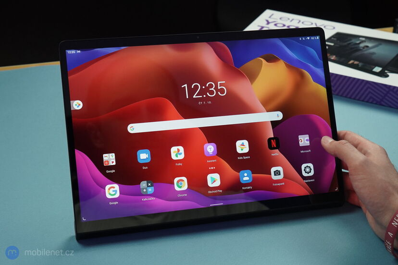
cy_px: 132
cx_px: 199
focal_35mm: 43
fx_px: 475
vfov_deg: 31.2
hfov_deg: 45.4
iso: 2500
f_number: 8
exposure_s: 1/160
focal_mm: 43
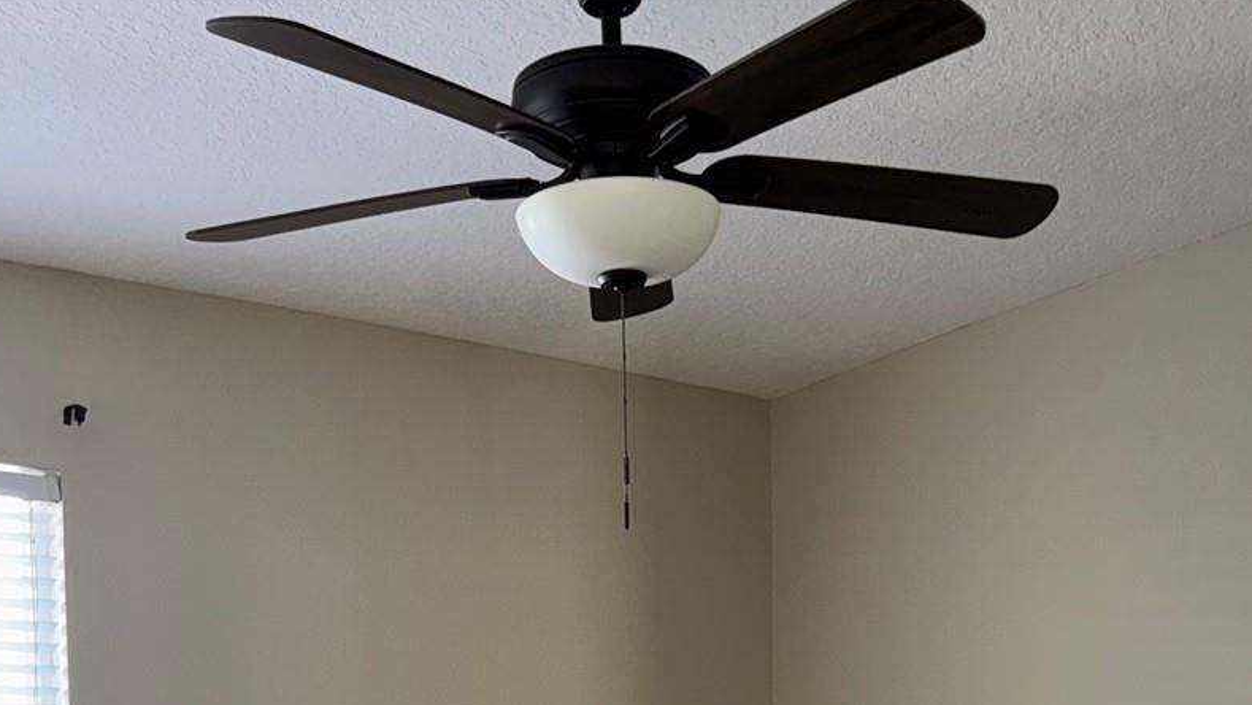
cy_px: 943
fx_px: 1760
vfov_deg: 20.5
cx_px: 714
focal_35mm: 53
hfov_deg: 39.1
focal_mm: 6.76
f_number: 1.78
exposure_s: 1/17
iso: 100
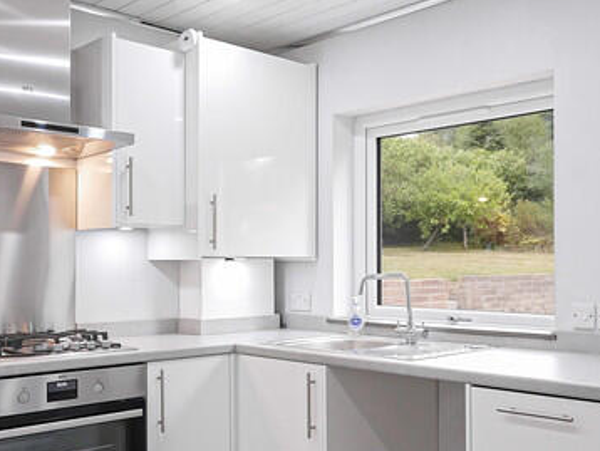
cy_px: 282
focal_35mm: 40
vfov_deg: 35.8
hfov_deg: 46.1
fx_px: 694
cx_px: 397
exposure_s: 1/60
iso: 640
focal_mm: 7
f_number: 4
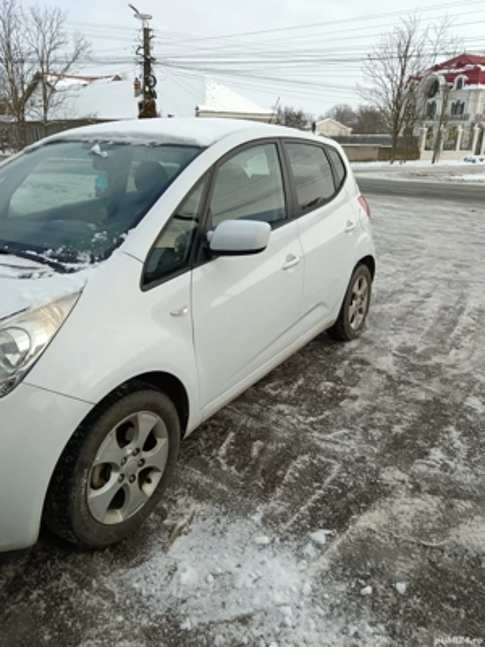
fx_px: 504
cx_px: 242
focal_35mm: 27
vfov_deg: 65.3
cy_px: 324
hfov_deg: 51.4
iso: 240
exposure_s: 1/900
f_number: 1.9
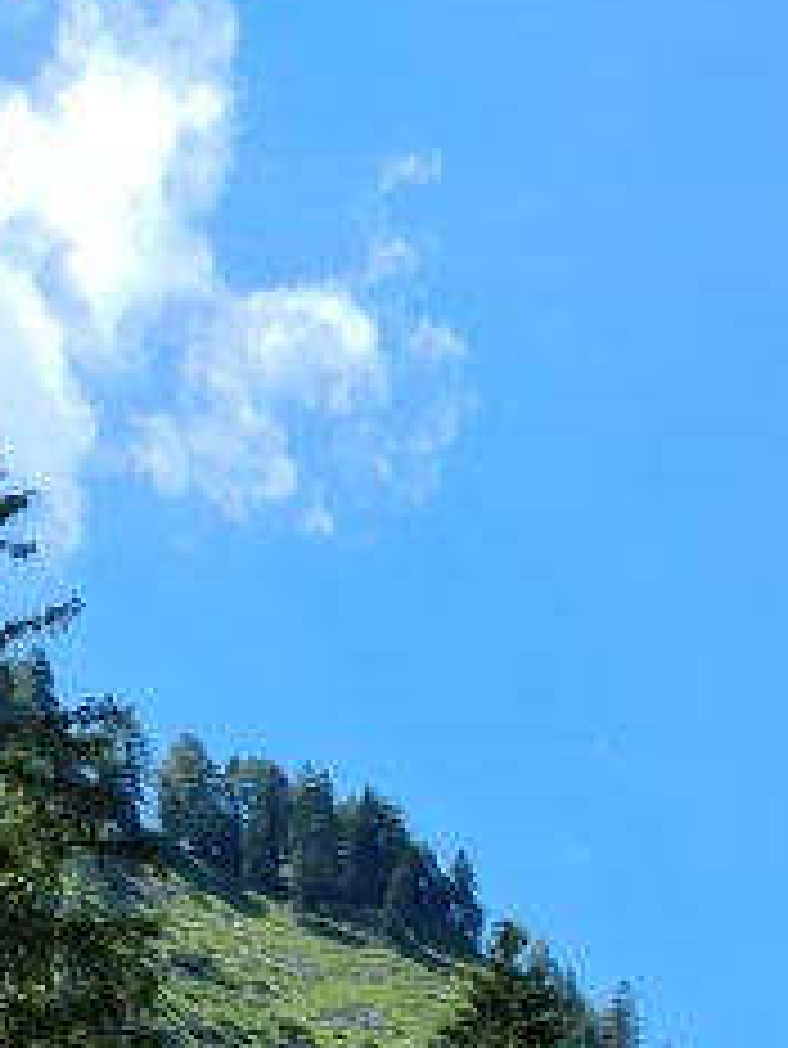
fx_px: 3336
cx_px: 1310
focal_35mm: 110
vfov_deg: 14.2
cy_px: 2235
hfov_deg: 12.5
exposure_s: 1/656
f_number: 1.8
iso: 50
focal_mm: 7
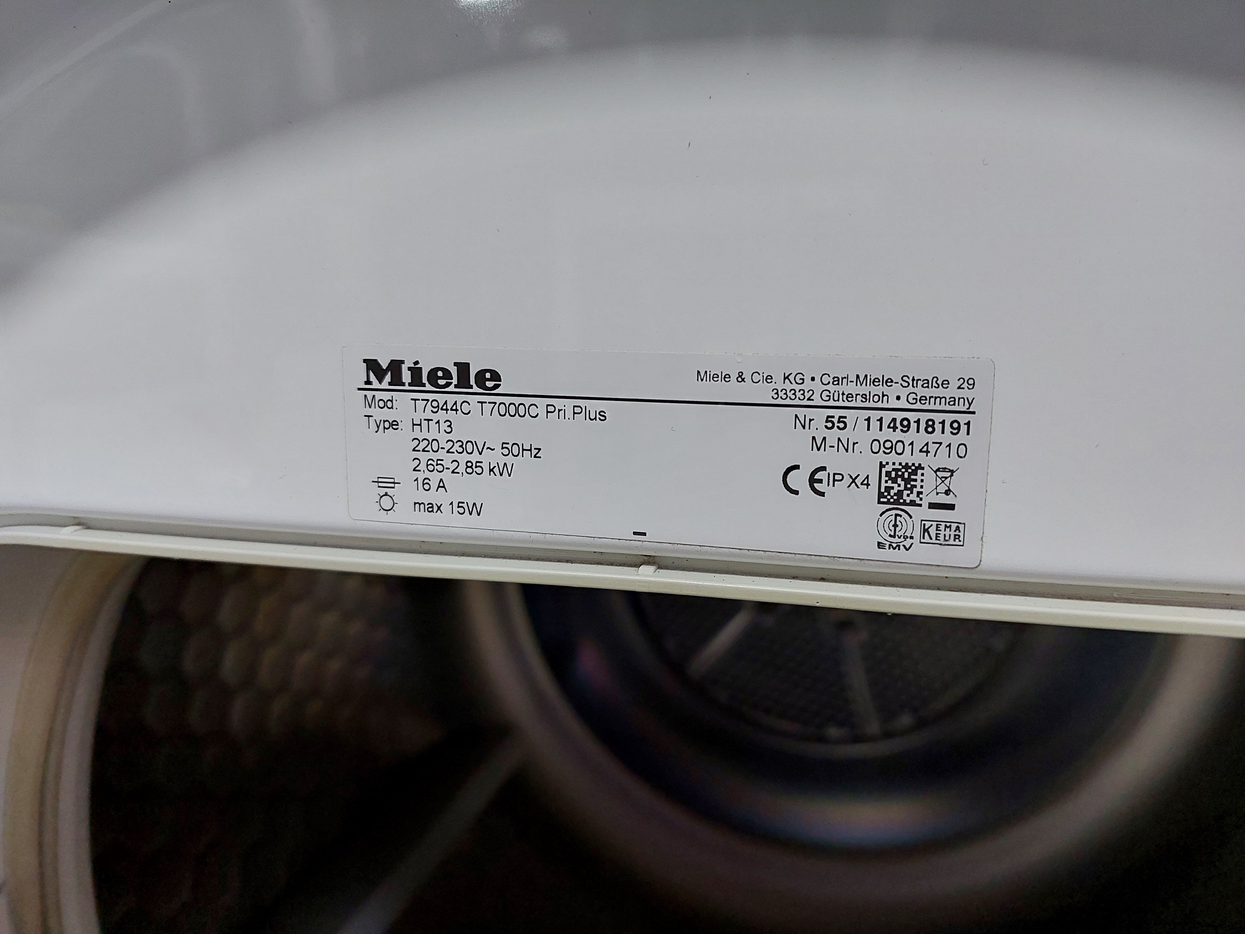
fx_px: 827
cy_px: 467
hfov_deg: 73.9
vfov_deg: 58.9
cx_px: 622
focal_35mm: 23
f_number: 1.8
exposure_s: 1/60
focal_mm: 5.06
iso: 400
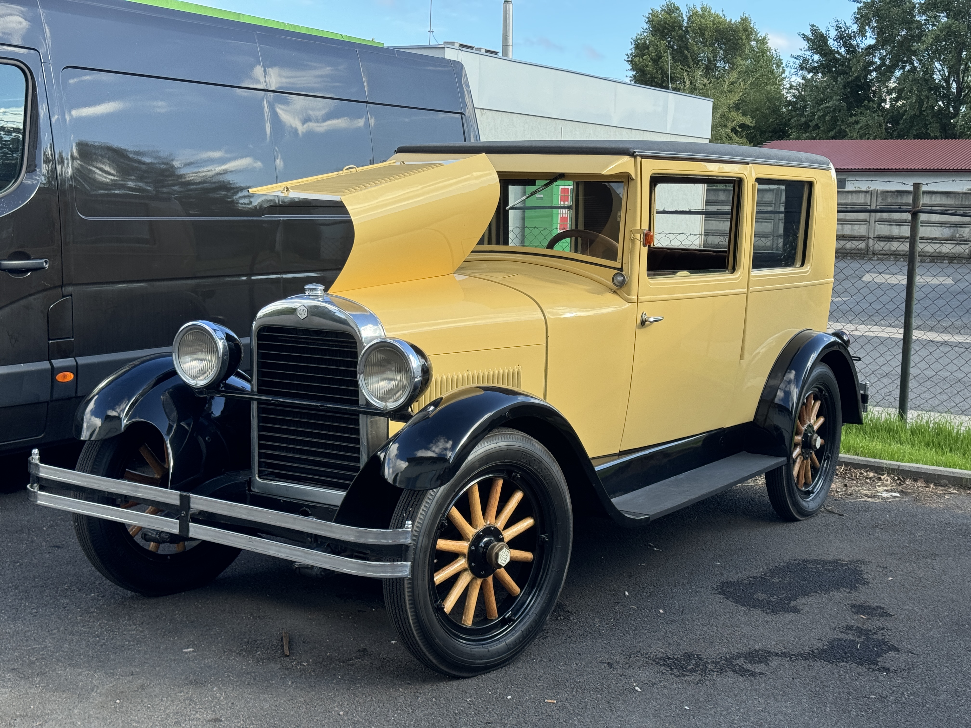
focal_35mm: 48
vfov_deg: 30.3
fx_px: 1346
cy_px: 364
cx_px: 486
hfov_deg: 39.7
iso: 64
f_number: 1.78
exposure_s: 1/1043
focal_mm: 6.76
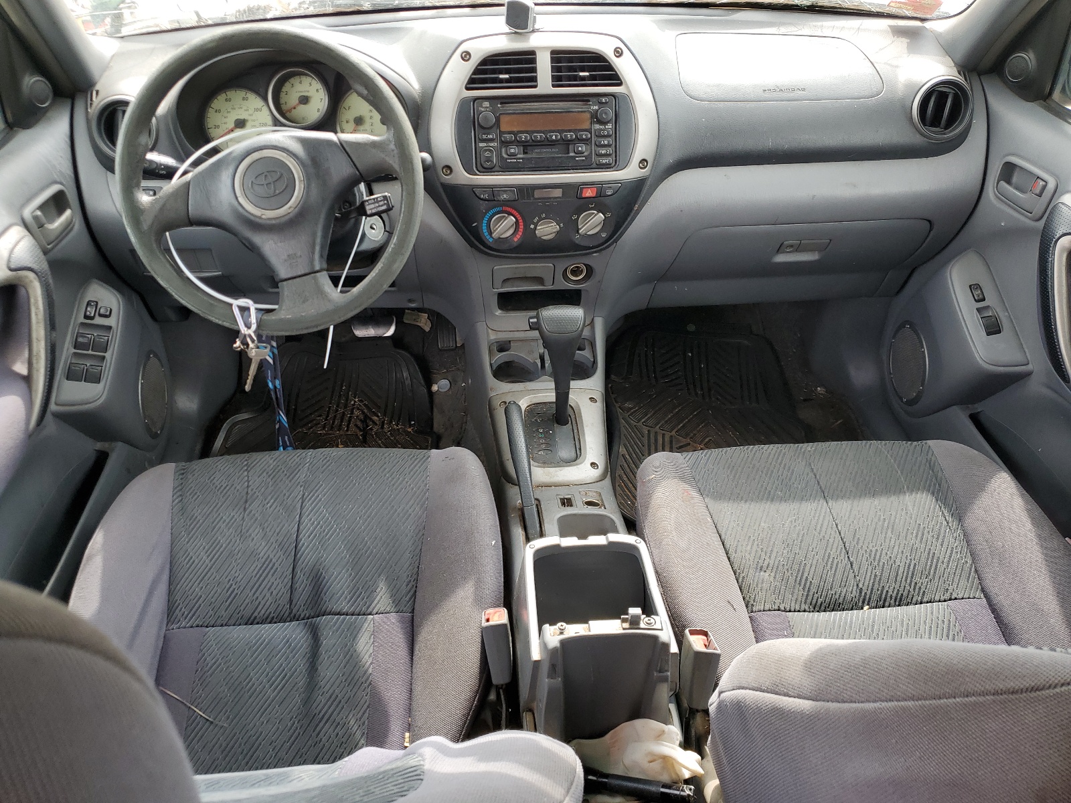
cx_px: 536
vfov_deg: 53.1
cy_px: 402
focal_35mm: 26
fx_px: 804
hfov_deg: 67.3
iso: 50
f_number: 1.5
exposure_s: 1/200
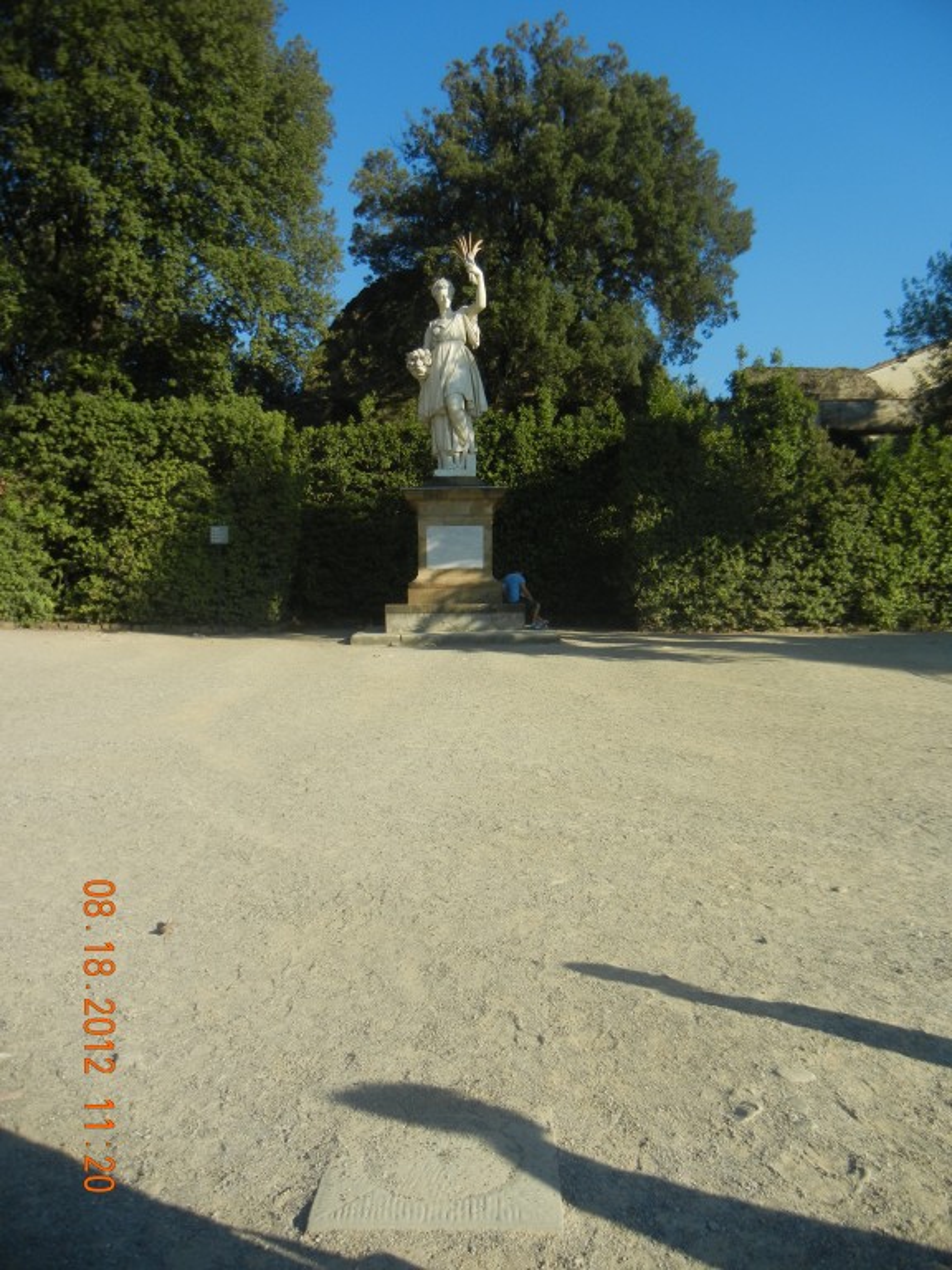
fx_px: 1100
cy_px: 635
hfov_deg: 46.8
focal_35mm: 30
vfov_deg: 60.0
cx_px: 476
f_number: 7
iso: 160
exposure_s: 1/316
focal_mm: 5.4
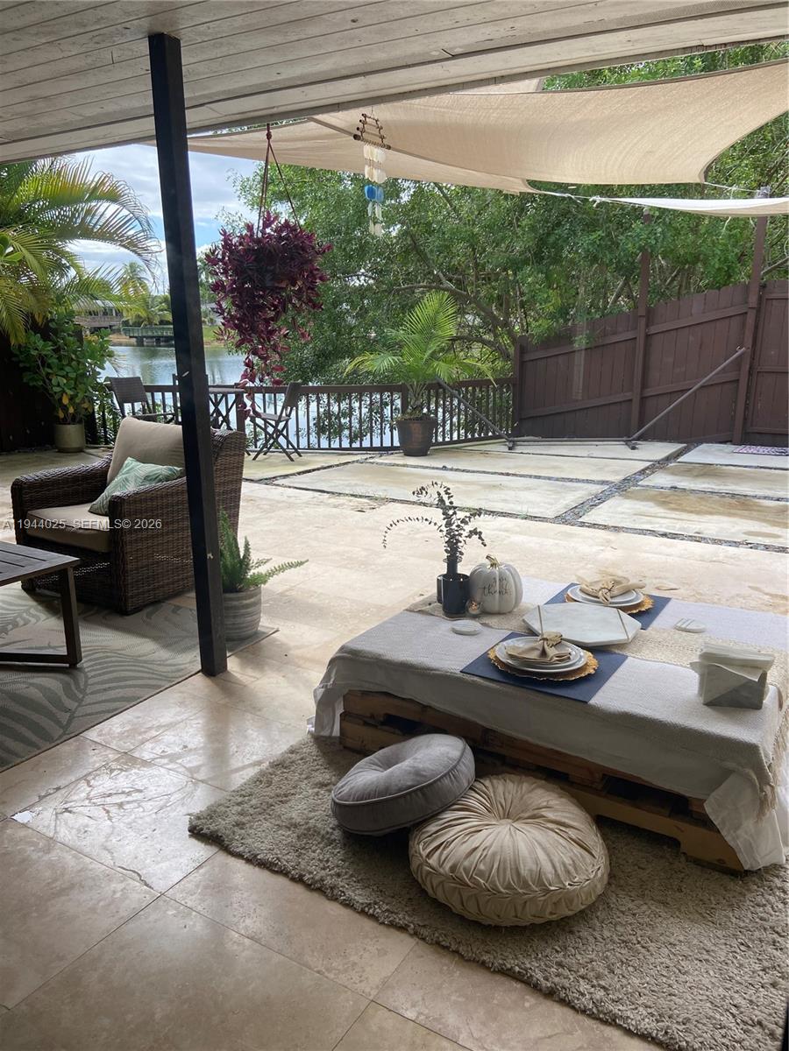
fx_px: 790
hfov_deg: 53.1
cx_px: 394
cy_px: 526
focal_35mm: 26
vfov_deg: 67.3
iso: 32
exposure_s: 1/497
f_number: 1.8
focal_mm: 4.25
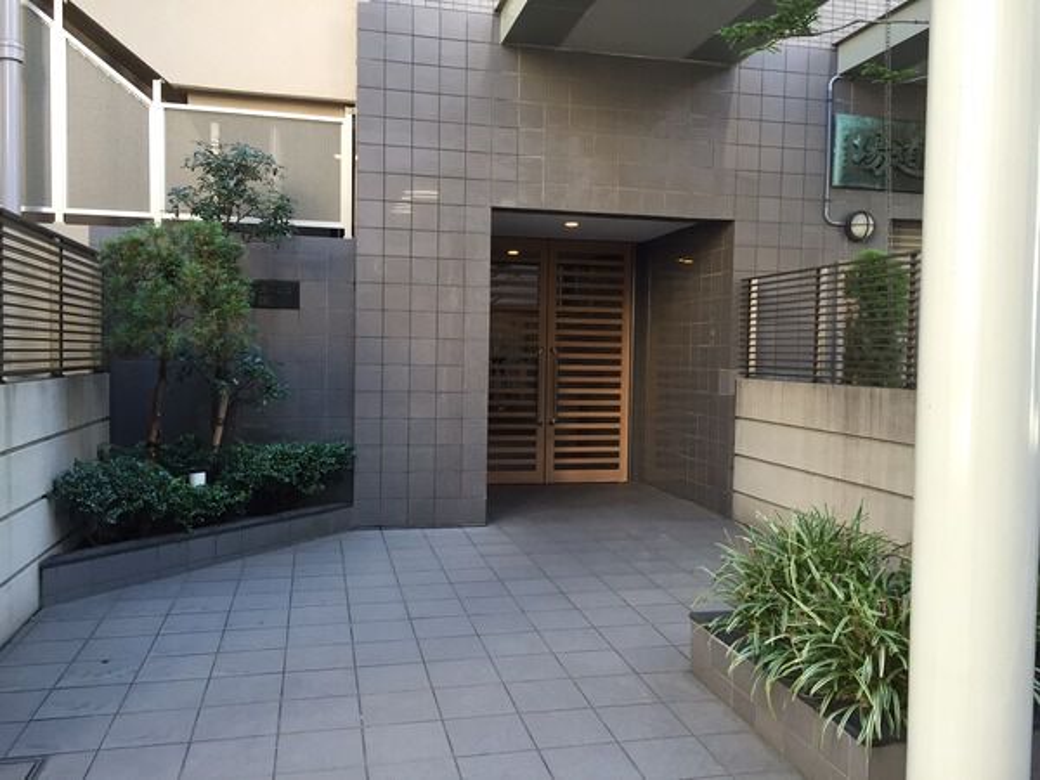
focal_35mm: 29
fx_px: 871
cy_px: 390
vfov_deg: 48.2
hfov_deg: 61.7
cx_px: 520
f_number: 2.2
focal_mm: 4.15
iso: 32
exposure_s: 1/40
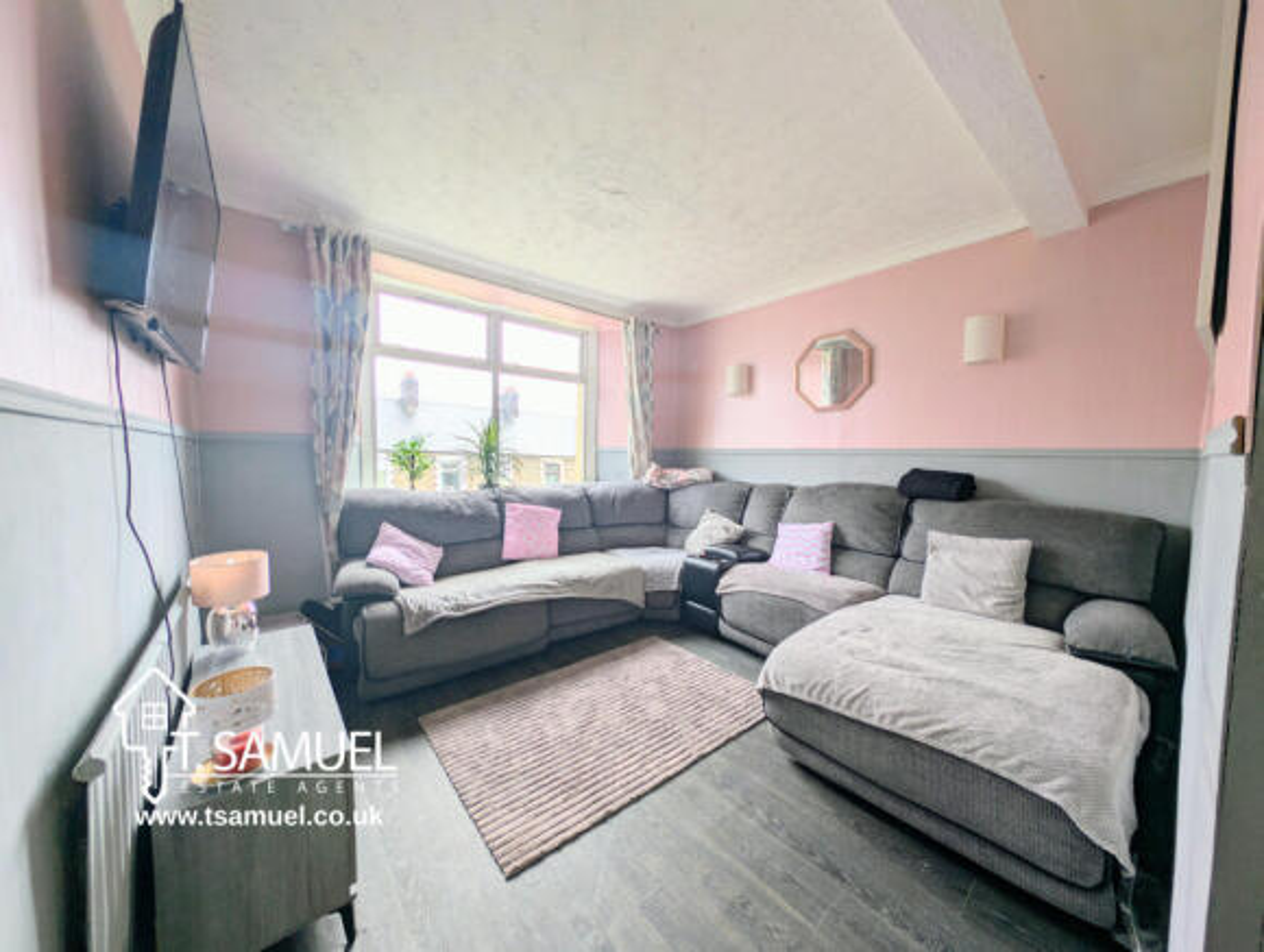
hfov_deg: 110.4
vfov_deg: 94.7
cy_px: 476
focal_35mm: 12
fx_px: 439
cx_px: 632
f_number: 1.95
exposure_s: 1/117
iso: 48
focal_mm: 2.23
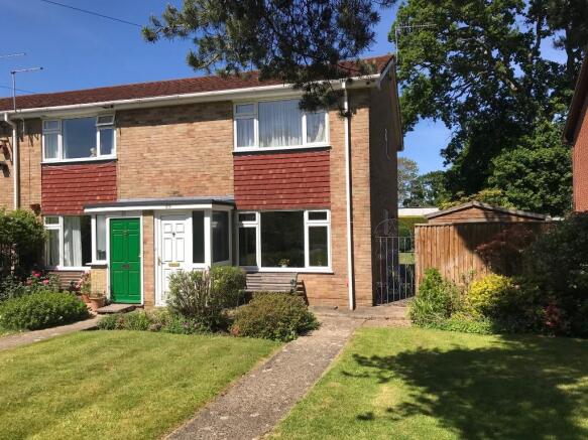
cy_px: 220
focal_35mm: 28
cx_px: 294
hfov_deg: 63.5
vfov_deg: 49.7
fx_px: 476
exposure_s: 1/2128
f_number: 1.8
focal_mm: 3.99
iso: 20
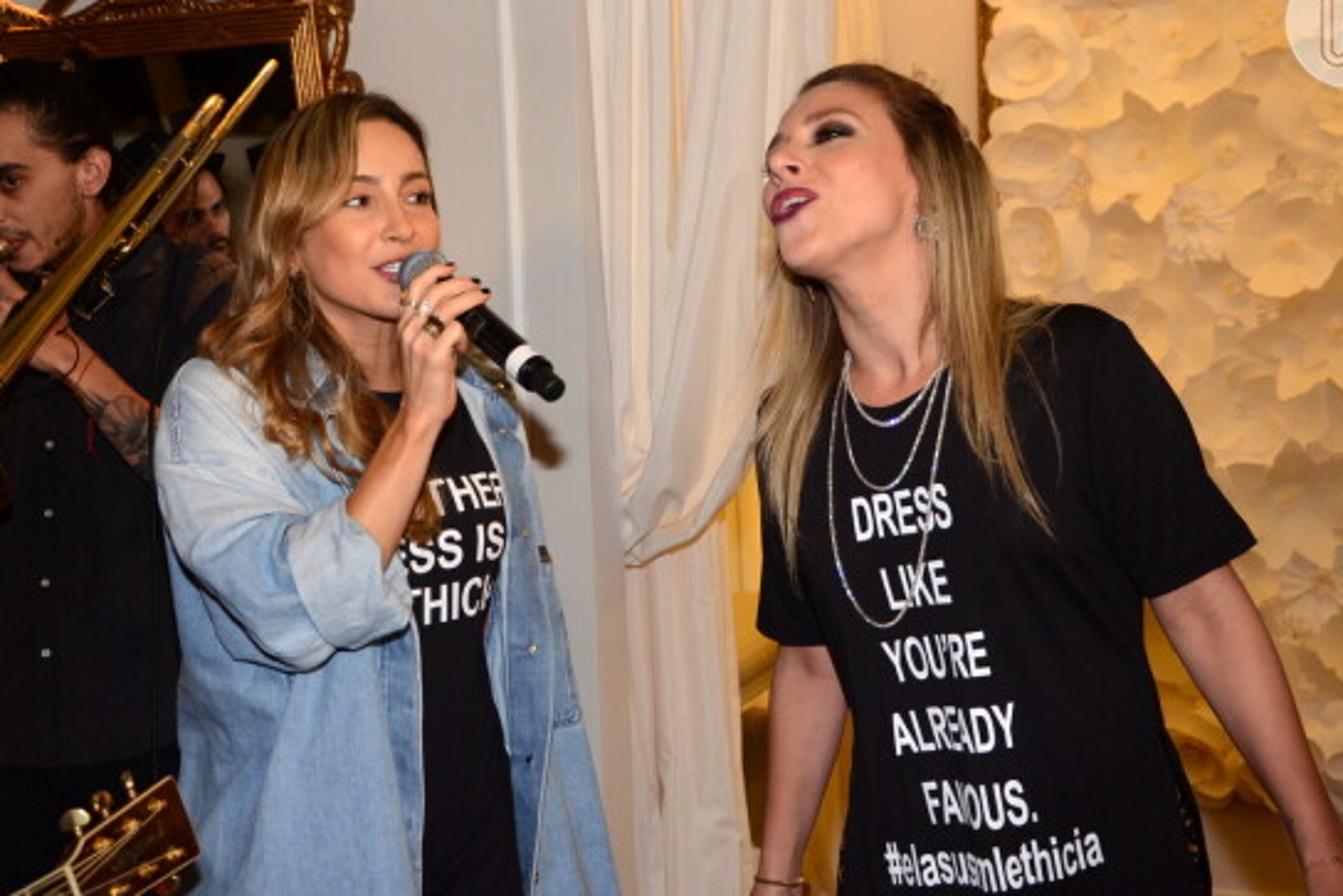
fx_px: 1791
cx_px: 706
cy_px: 431
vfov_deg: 28.1
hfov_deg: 41.1
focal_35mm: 48
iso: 1000
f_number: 4.5
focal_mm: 30
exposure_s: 1/400
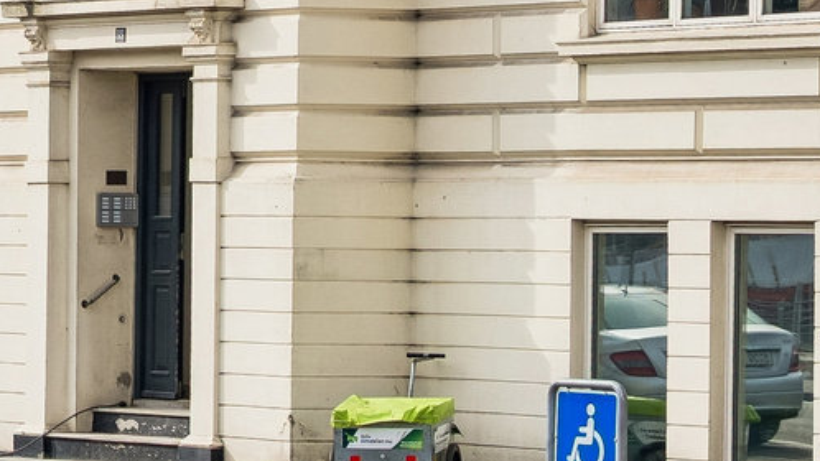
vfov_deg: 5.4
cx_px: -1090
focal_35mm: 221
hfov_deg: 8.9
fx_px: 4805
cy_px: -555
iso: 80
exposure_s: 1/320
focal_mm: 35
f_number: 5.6
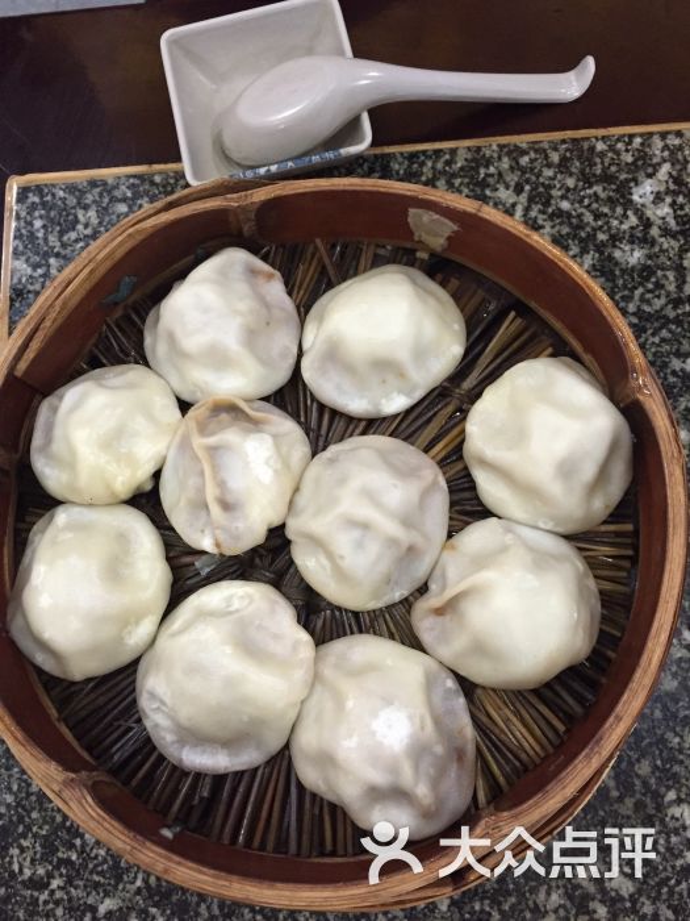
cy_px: 460
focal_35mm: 29
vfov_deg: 61.7
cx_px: 345
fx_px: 771
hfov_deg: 48.2
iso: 250
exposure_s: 1/25
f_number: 2.2
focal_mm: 4.15
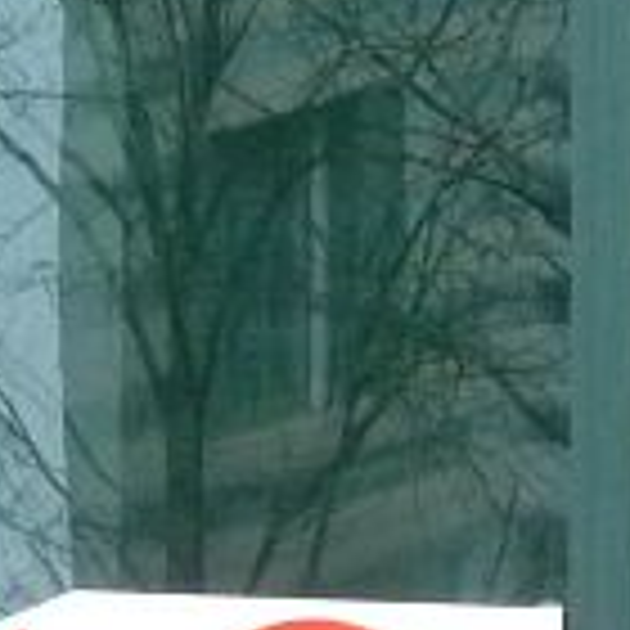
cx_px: 616
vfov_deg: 4.0
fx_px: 8936
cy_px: 1588
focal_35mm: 434
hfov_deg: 4.0
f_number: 4.1
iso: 320
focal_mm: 11
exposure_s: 1/30
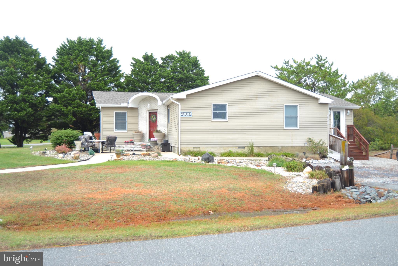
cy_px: 133
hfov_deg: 53.1
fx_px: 398
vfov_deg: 36.9
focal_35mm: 36
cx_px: 199
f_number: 8
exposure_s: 1/250
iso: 100
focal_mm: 24
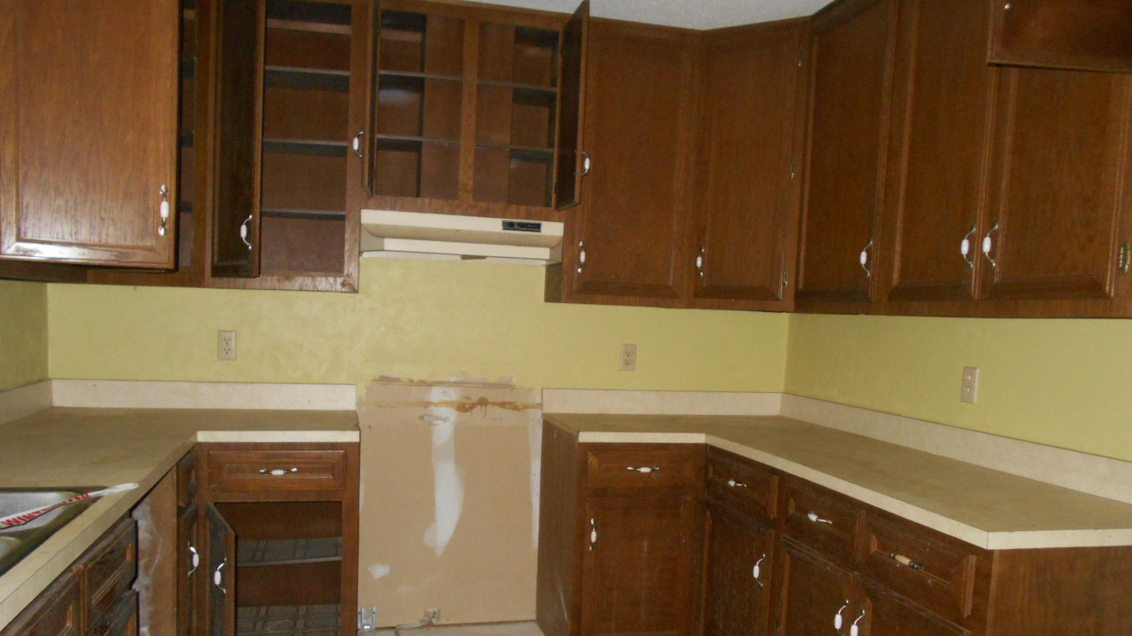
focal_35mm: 29
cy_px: 402
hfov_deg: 66.1
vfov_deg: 39.9
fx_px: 870
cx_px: 562
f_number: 3.2
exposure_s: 1/25
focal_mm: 4.6
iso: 360
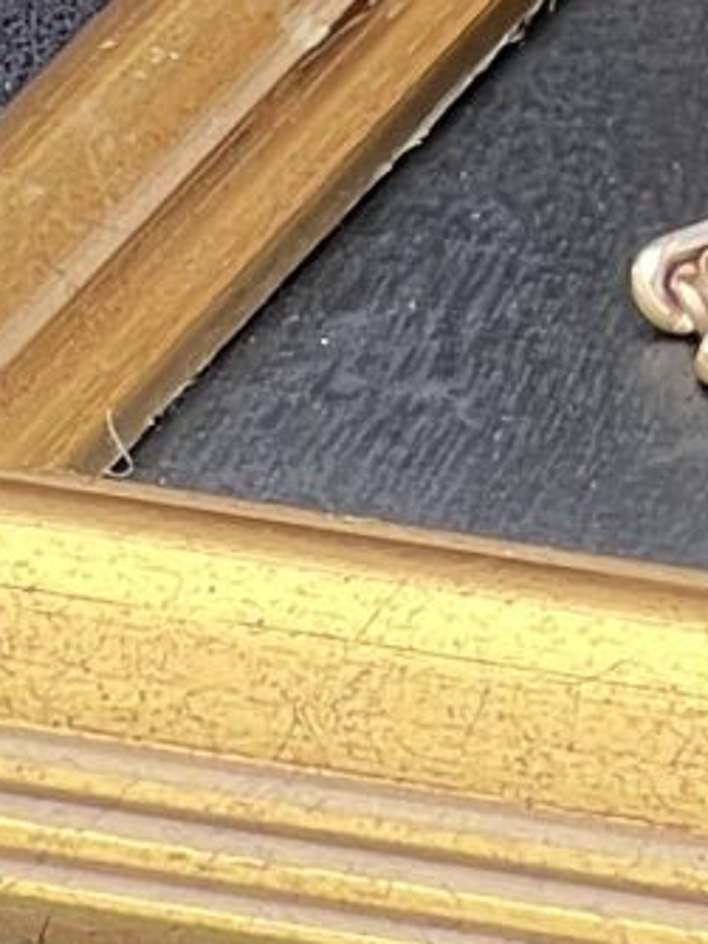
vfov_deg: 3.3
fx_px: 16073
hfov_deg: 2.5
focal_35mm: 589
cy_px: -1203
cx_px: 2488
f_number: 2.8
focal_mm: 9
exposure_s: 1/99
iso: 40
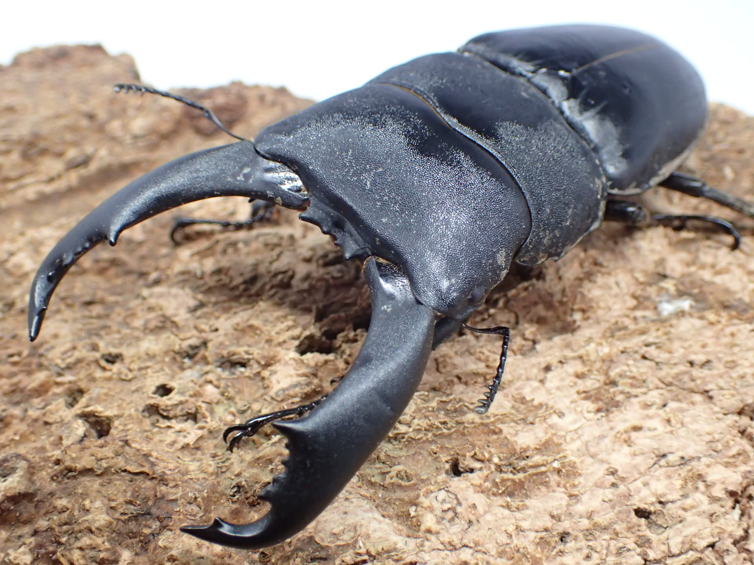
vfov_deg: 33.6
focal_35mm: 43
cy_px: 282
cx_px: 377
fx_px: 937
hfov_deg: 43.9
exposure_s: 1/160
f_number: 2.9
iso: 640
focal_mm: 7.86
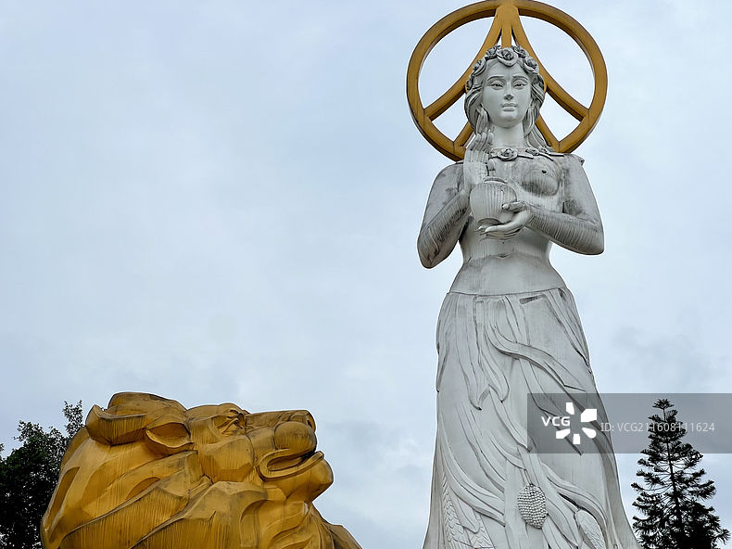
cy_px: 277
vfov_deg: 18.9
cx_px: 363
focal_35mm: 78
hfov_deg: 25.0
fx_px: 1649
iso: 32
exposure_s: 1/1085
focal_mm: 9
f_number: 2.8
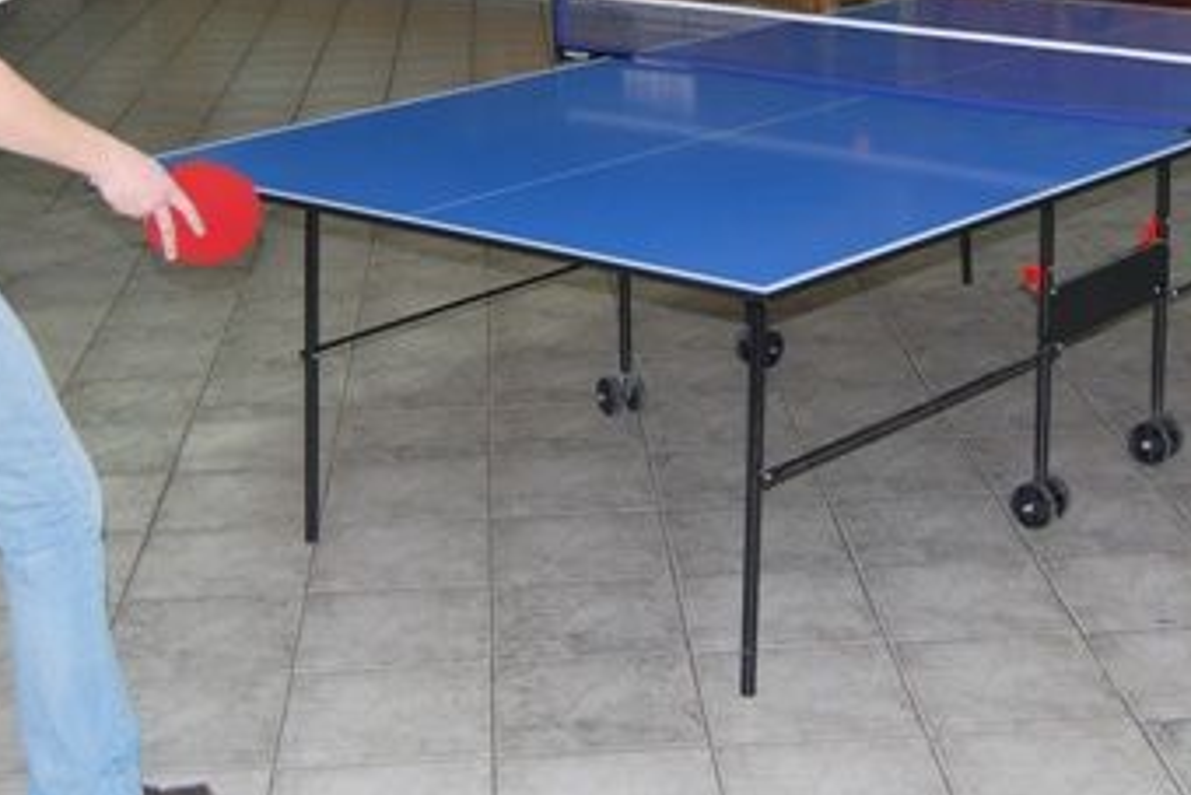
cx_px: 645
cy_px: 175
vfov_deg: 20.8
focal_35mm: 65
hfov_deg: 31.0
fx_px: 2149
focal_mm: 23
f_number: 3.8
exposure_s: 1/60
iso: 250
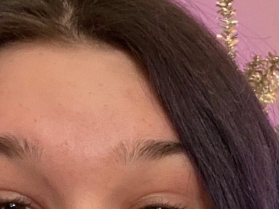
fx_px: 838
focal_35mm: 104
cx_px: 323
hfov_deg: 18.1
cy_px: 359
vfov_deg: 13.0
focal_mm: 2.71
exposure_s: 1/40
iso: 400
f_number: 2.2
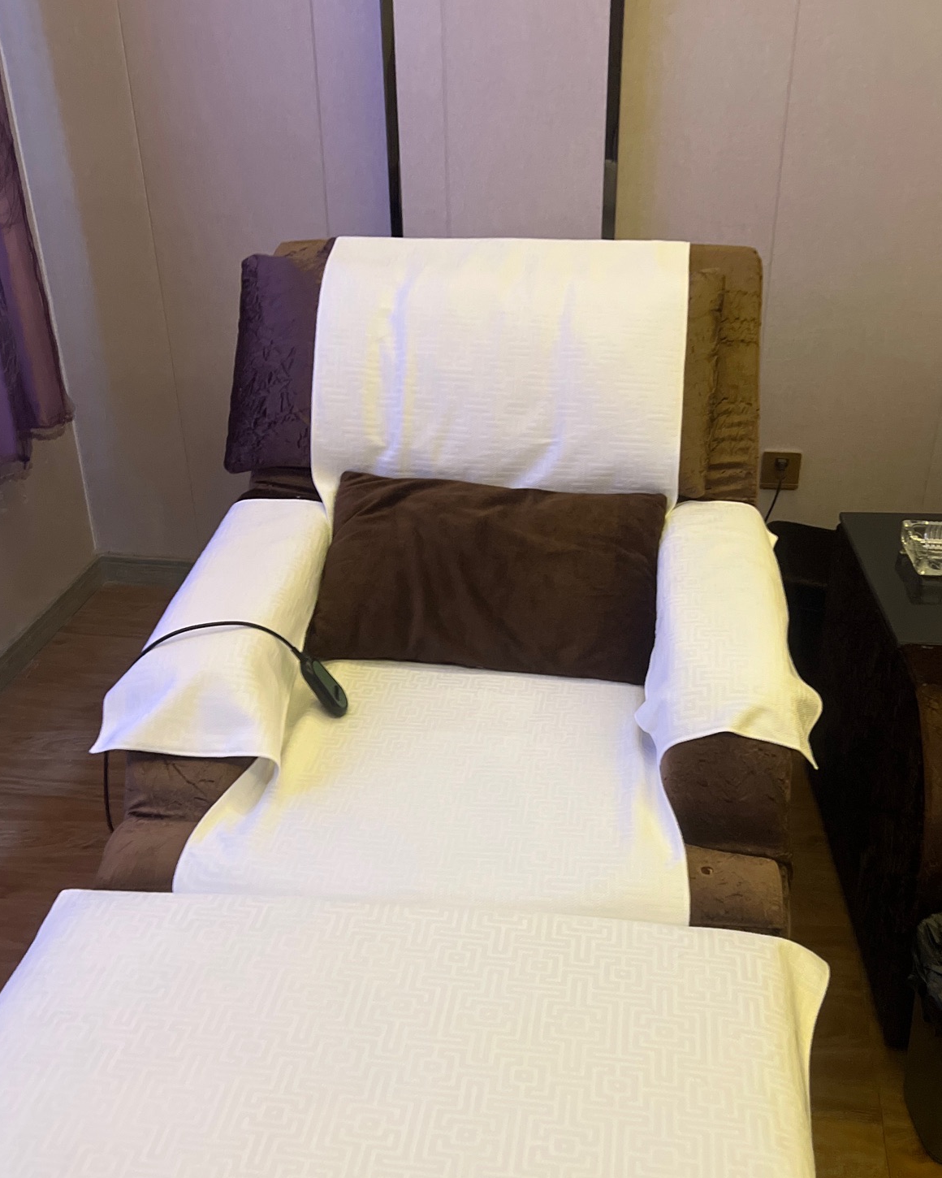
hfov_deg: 42.1
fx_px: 1220
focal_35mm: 35
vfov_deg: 51.2
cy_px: 707
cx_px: 539
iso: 500
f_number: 1.5
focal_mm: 5.7
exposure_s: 1/50
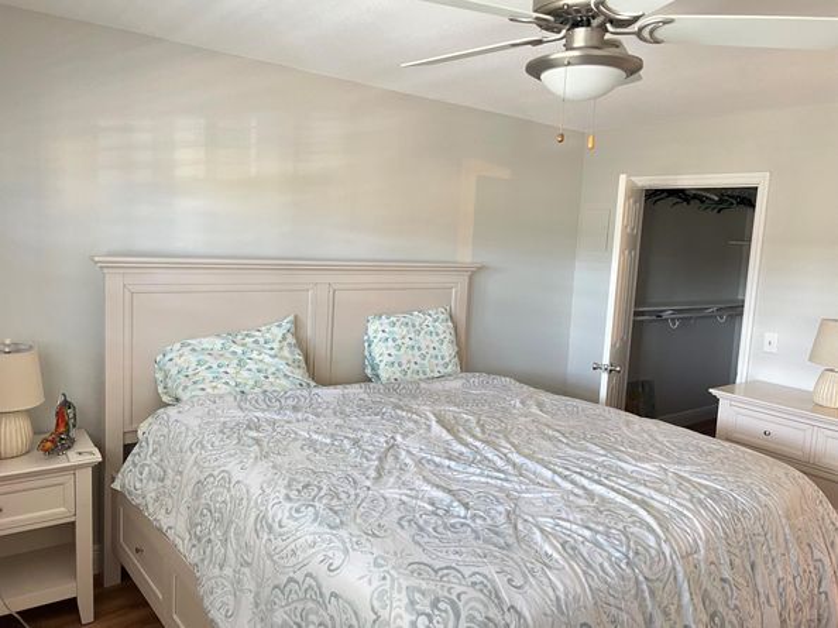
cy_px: 314
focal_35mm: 26
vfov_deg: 53.0
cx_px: 419
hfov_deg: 67.3
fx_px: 629
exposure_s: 1/60
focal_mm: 5.7
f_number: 1.5
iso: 400
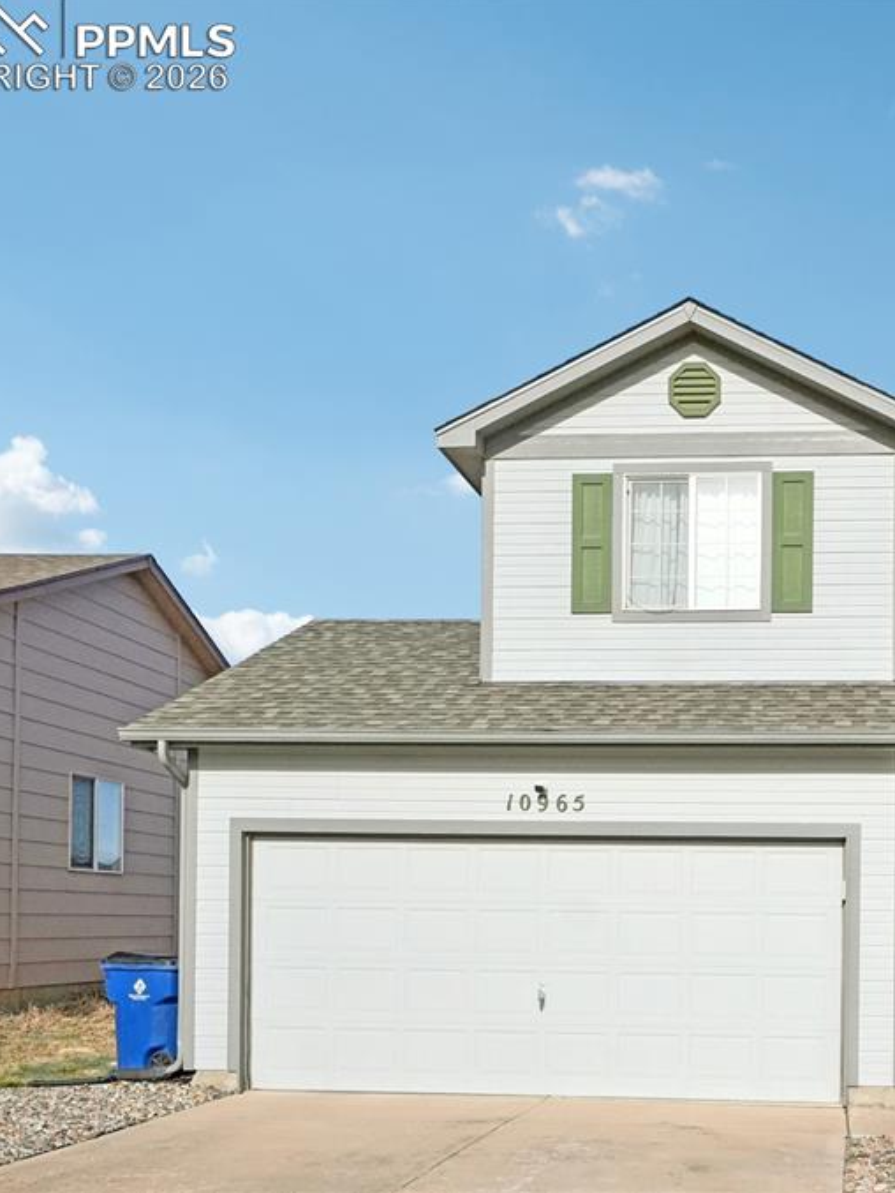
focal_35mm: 32
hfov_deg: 40.9
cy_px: 594
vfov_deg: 56.4
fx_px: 1113
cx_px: 784
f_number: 8
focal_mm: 14.8
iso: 800
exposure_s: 1/4000
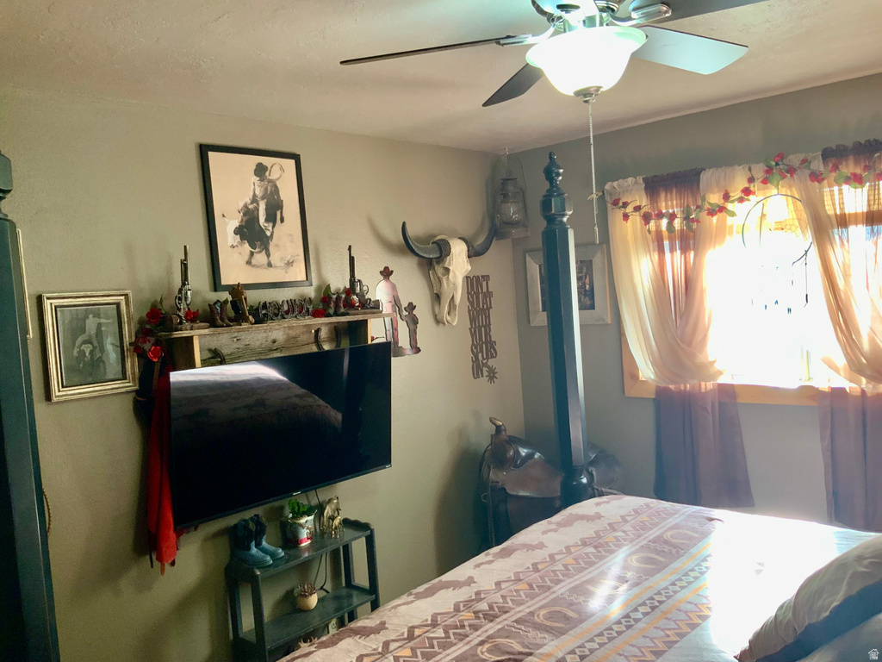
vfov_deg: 48.2
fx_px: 739
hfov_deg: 61.7
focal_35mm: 29
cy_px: 331
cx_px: 441
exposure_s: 1/60
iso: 125
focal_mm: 3
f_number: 1.8
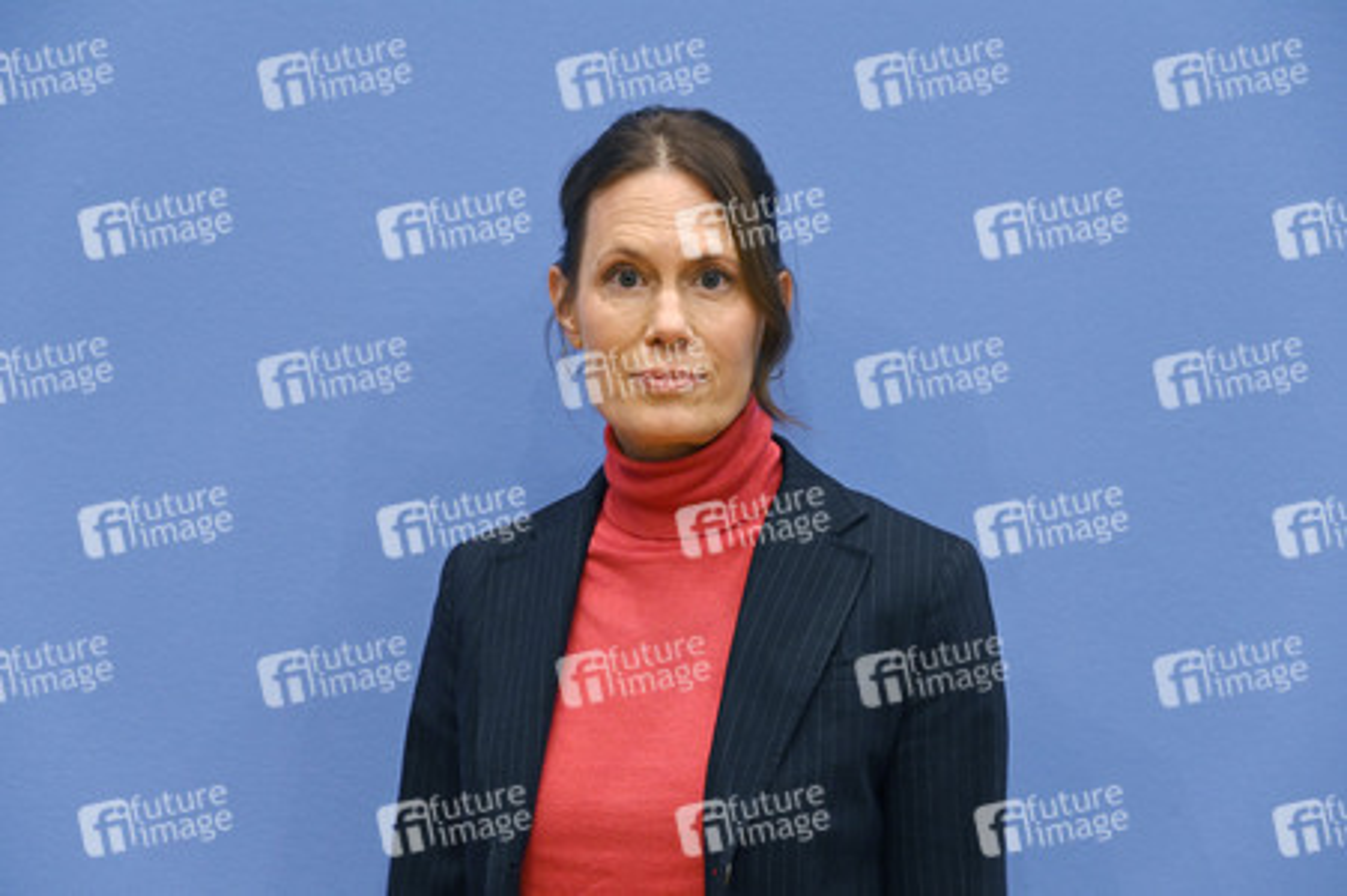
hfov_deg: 20.8
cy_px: 448
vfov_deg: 13.9
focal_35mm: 98
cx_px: 674
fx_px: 3664
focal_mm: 98
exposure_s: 1/500
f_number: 5.6
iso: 5000
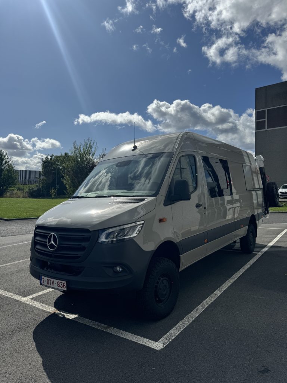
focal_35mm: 24
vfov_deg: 71.6
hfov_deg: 56.8
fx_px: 265
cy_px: 192
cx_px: 144
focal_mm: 6.76
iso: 80
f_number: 1.78
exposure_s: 1/12346
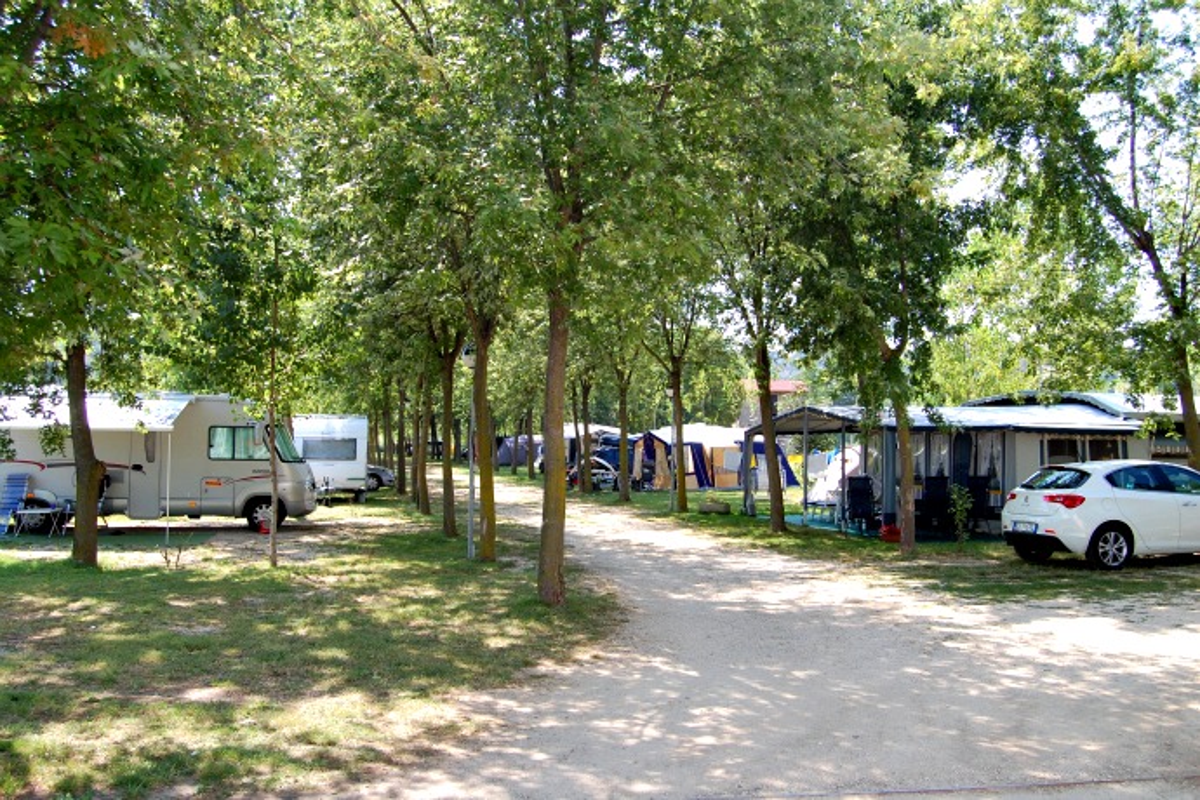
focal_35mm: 33
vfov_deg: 40.0
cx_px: 600
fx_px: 1100
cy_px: 400
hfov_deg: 57.2
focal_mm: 22
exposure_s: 1/160
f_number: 6.3
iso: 200
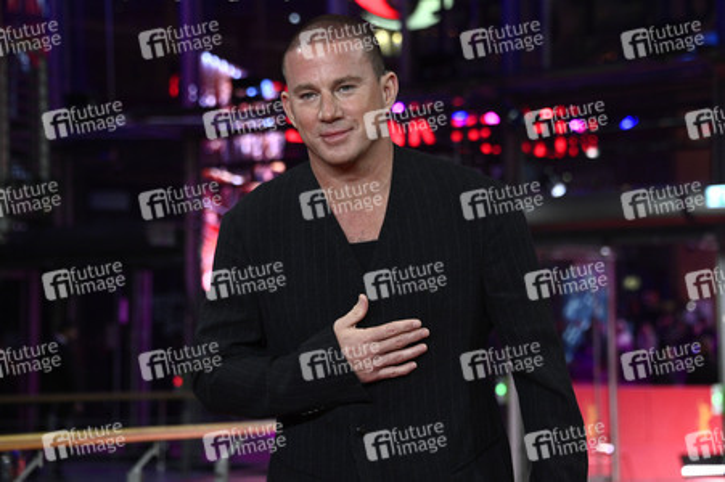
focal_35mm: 105
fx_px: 2113
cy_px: 241
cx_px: 362
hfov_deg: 19.5
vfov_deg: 13.0
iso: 4000
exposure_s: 1/250
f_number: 5.6
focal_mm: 105
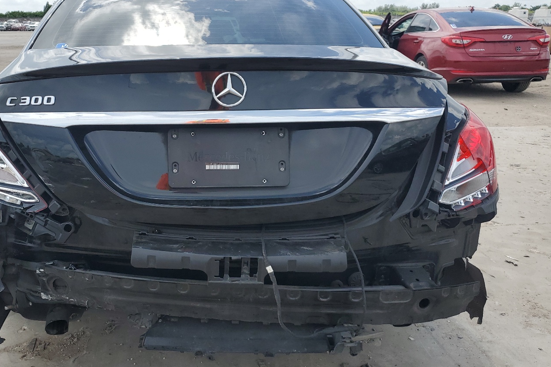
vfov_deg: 38.9
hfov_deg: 55.1
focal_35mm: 34
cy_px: 184
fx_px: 520
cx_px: 205
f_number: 1.5
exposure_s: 1/3333
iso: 50
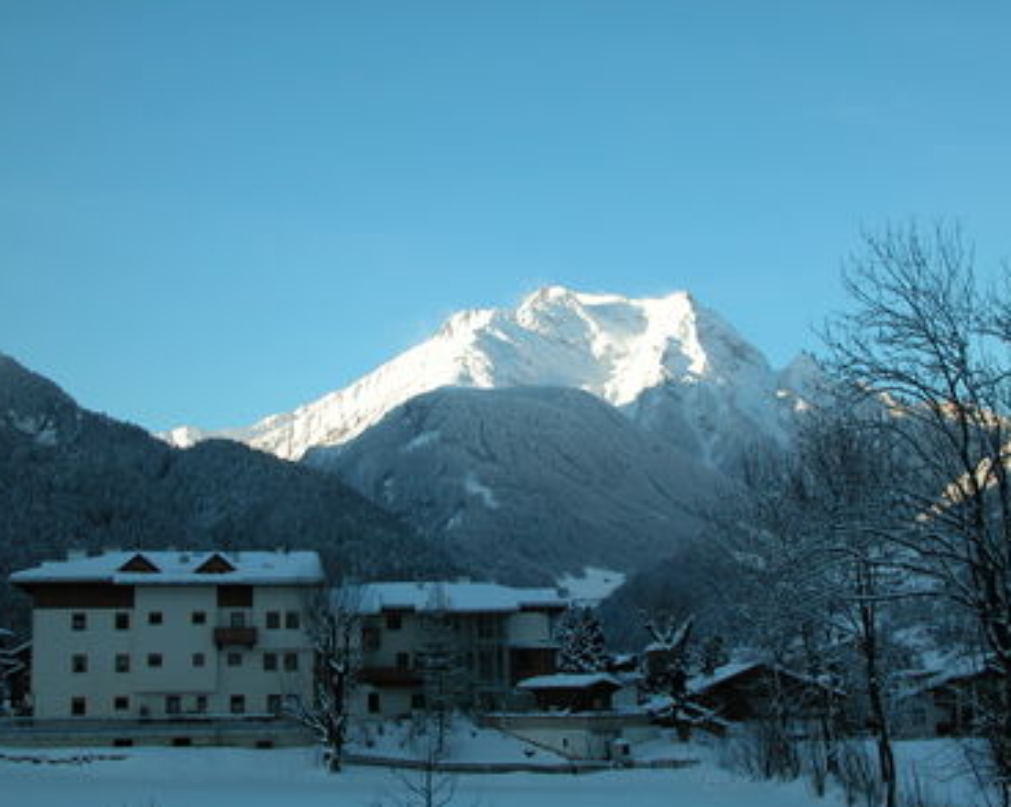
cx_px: 473
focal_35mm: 52
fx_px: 1555
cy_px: 404
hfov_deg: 36.0
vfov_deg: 29.1
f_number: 6
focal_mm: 12.7
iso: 100
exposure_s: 1/196
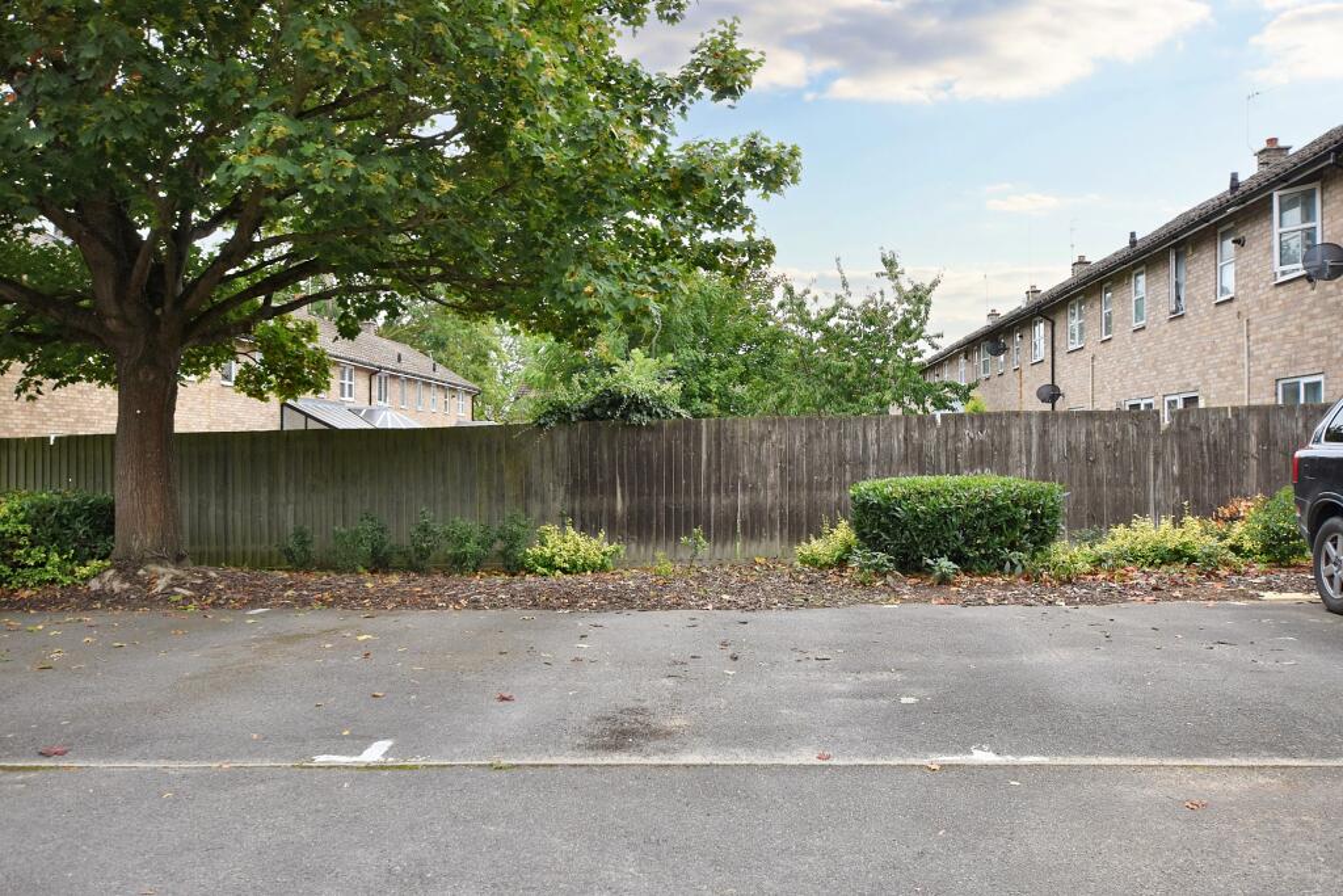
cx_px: 672
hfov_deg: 61.9
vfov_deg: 43.6
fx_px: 1119
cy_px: 448
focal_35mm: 30
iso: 320
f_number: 5.6
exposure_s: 1/250
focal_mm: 20
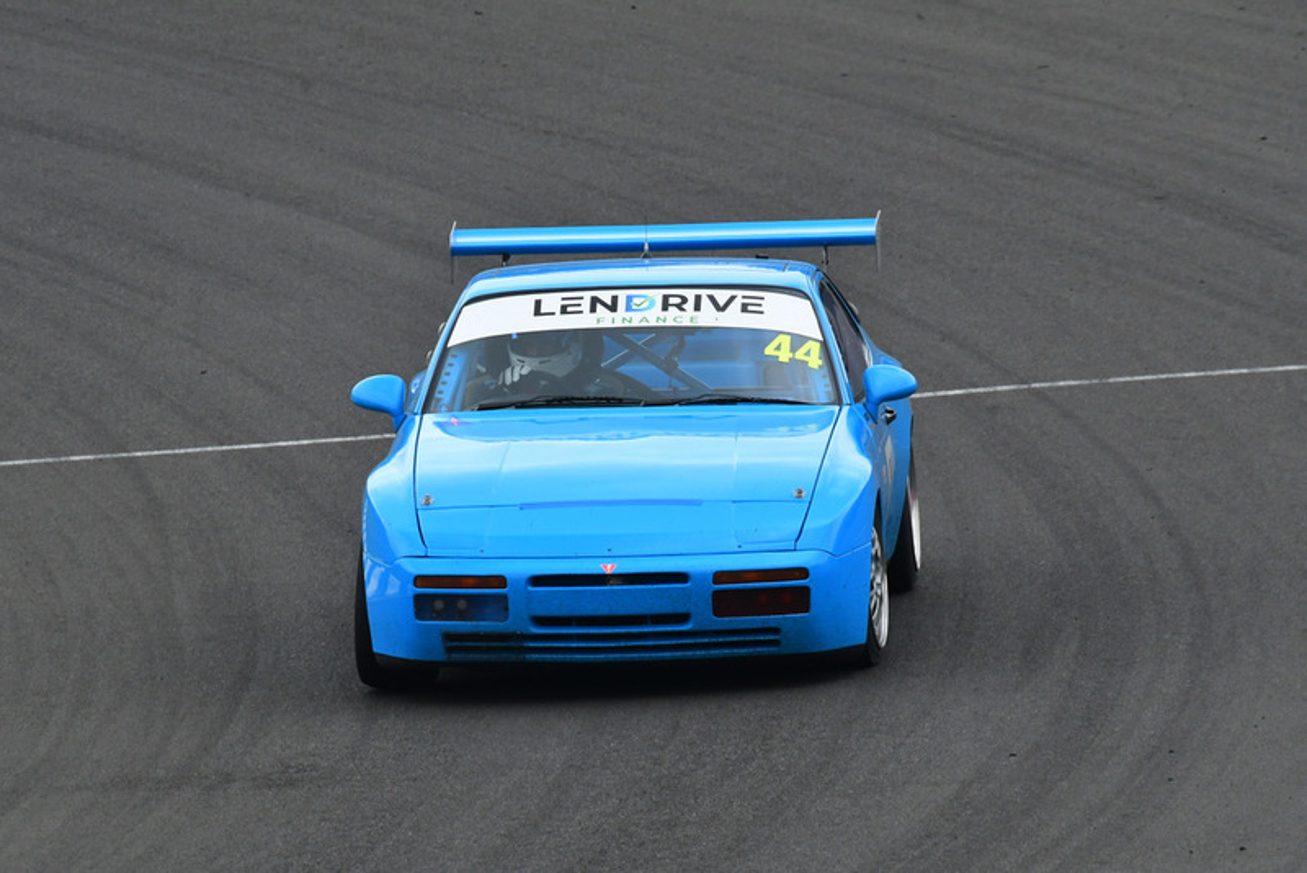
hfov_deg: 3.3
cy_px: 436
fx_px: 22880
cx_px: 654
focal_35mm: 630
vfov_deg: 2.2
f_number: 11
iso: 1000
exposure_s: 1/640
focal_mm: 420
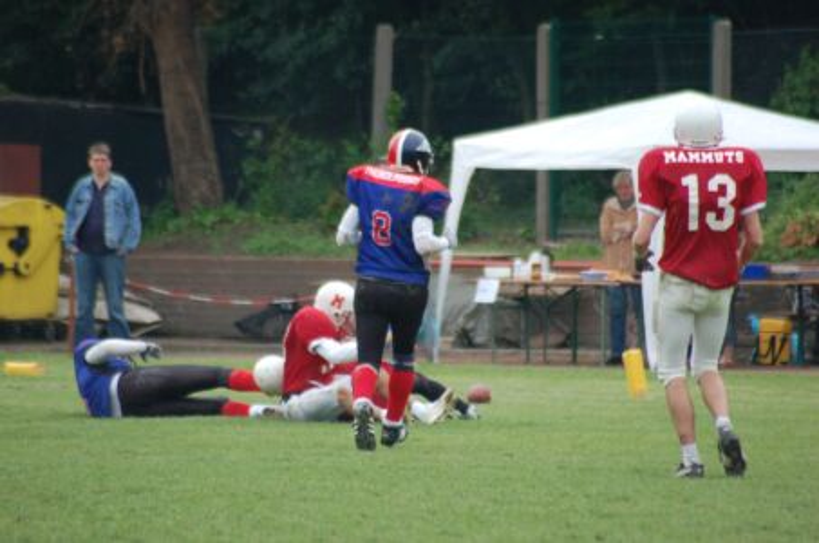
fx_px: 10216
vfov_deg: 3.0
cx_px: 410
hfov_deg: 4.6
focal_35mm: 450
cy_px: 272
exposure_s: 1/320
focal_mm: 300
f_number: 5.6
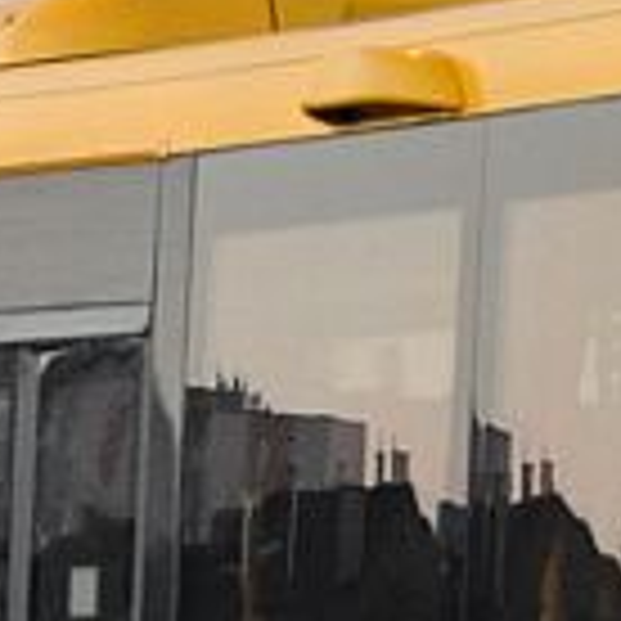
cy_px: 572
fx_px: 11630
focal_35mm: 573
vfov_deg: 3.1
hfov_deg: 3.0
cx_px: 1116
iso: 1600
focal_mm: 58
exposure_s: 1/60
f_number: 5
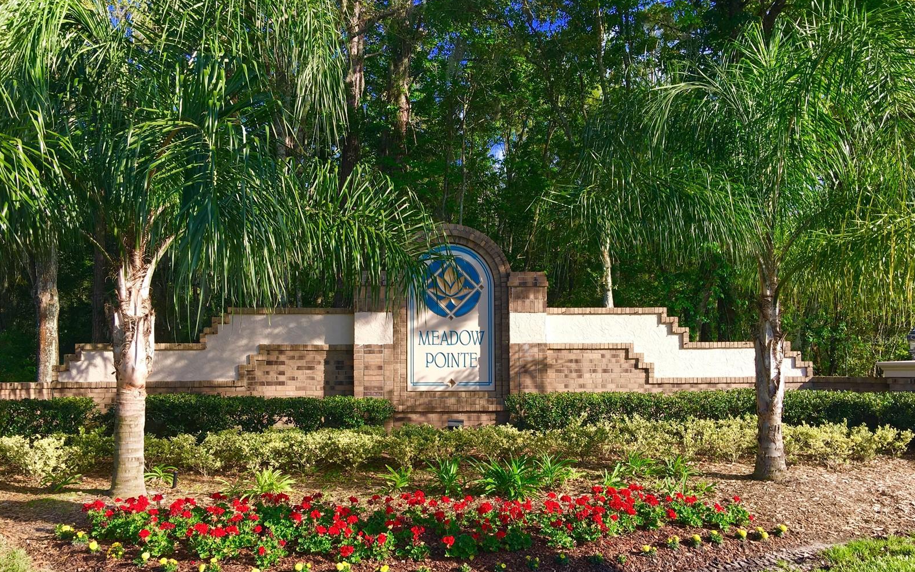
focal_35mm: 31
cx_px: 458
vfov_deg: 40.4
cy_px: 339
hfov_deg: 61.2
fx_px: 773
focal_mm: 4.15
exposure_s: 1/509
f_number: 2.2
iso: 25
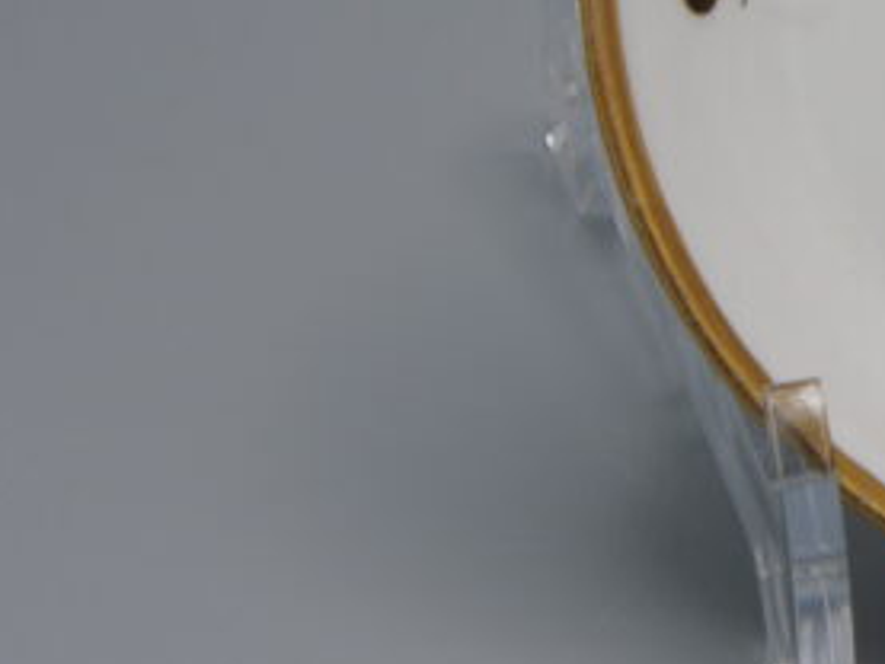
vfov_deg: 4.8
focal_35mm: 309
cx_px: 1444
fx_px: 7903
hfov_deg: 6.3
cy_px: -70
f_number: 13
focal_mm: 58
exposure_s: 1/13
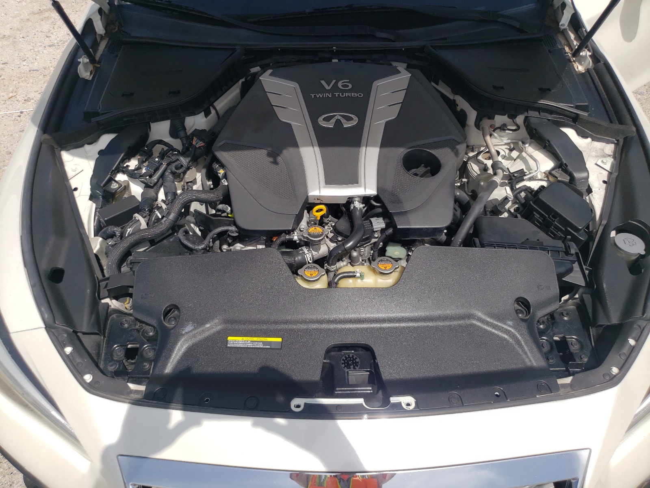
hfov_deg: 67.3
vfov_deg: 53.1
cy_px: 244
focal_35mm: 26
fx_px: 488
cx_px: 325
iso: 50
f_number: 1.5
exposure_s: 1/5000
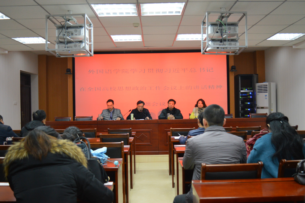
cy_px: 102
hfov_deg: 53.2
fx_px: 305
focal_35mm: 36
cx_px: 152
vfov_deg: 36.8
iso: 1000
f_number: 4
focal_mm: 24
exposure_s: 1/60
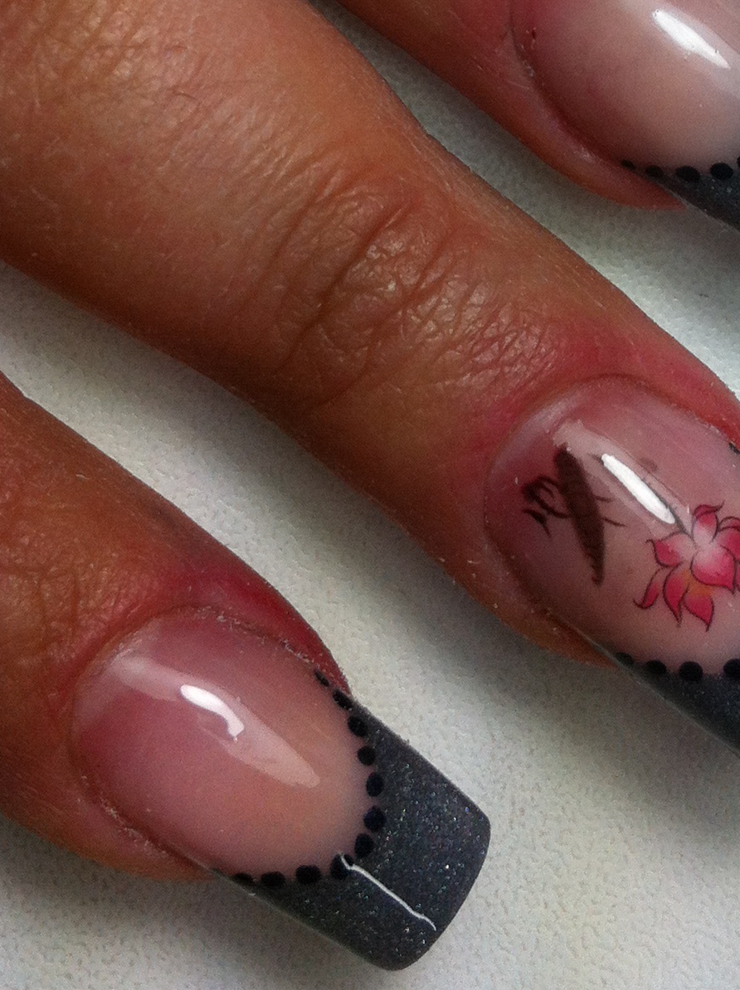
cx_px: 525
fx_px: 2172
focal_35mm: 76
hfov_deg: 19.2
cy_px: 1
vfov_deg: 24.5
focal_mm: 3.85
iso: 80
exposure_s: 1/234
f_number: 2.8
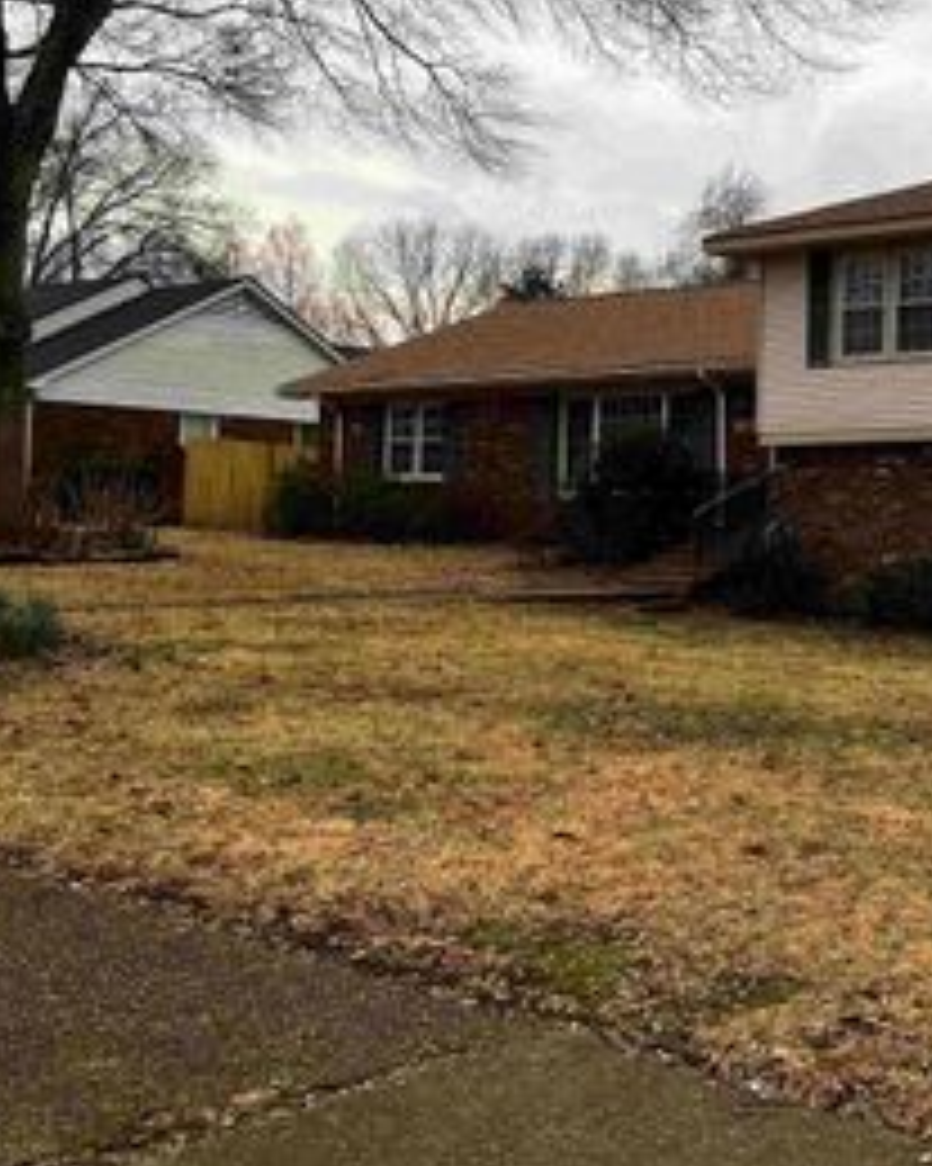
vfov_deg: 37.8
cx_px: 991
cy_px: 439
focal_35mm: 49
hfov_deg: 28.4
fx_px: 1690
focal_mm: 5.1
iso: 50
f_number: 1.6
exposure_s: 1/589
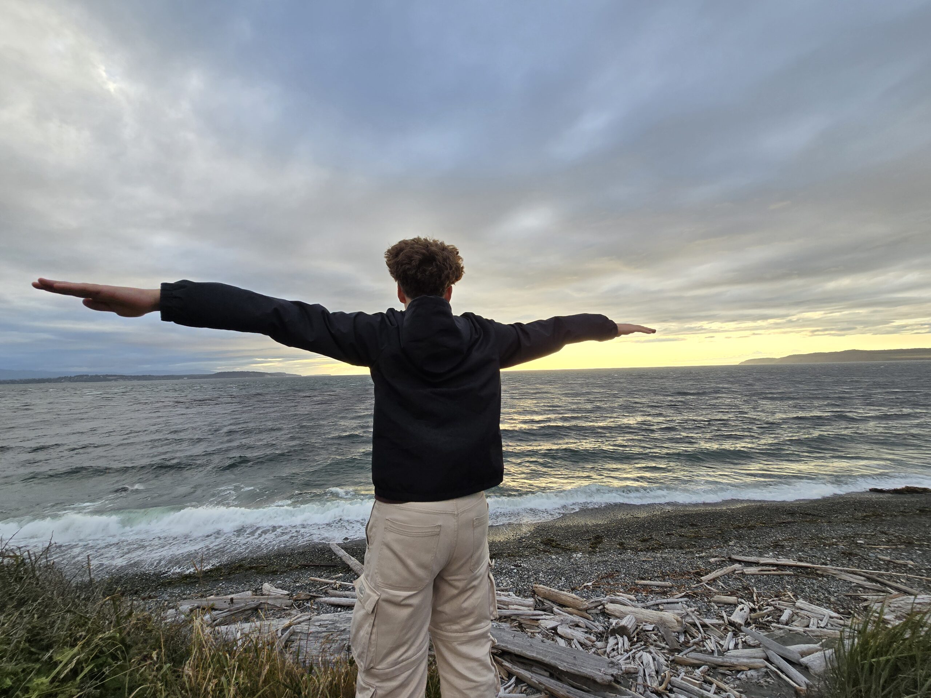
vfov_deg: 89.9
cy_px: 349
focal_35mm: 13
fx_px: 350
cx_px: 466
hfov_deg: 106.2
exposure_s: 1/394
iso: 50
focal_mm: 2.2
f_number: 2.2
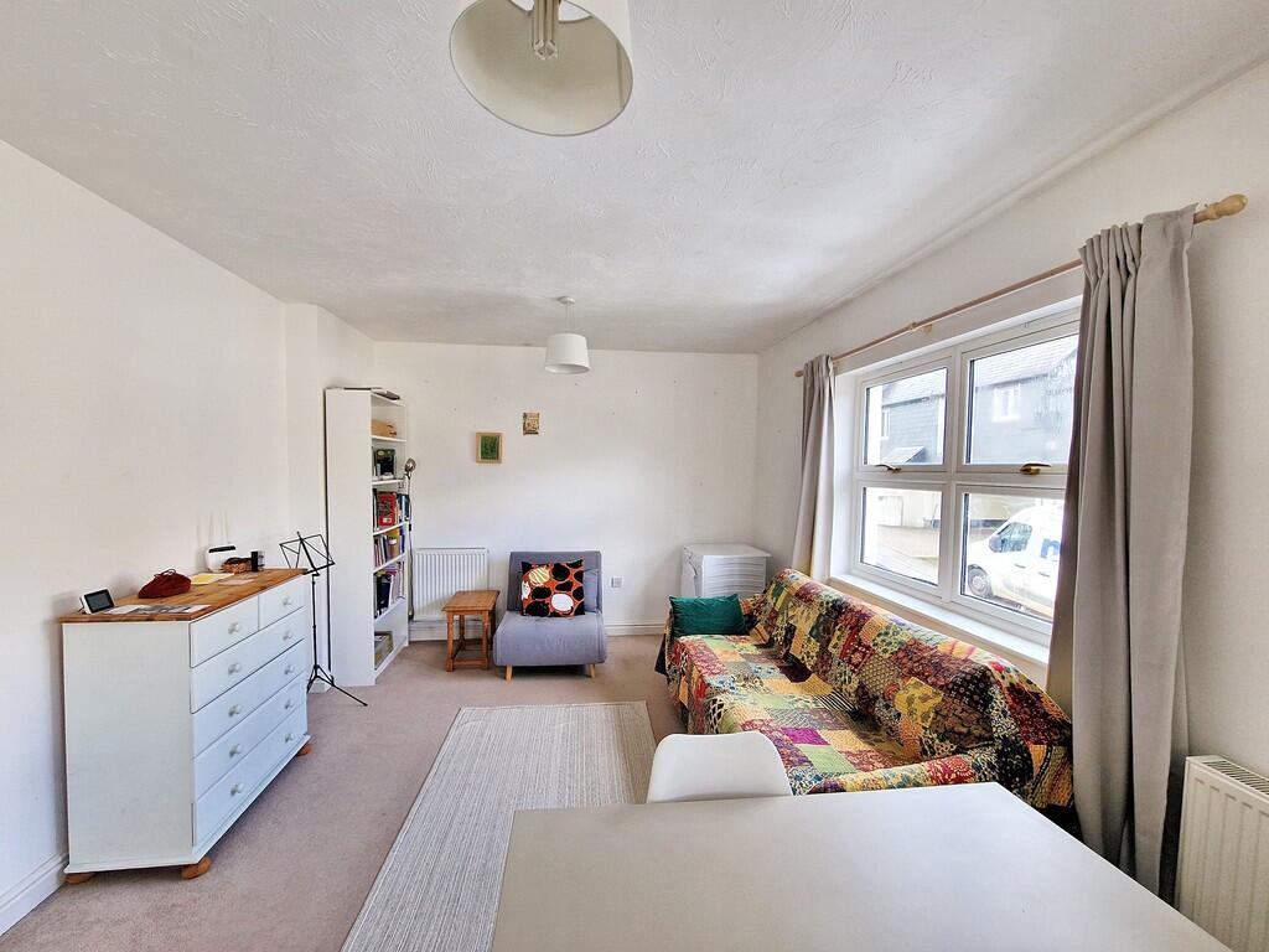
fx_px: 477
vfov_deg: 89.9
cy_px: 476
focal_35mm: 13
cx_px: 634
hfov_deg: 106.2
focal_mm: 2.2
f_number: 2.2
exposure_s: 1/100
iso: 64
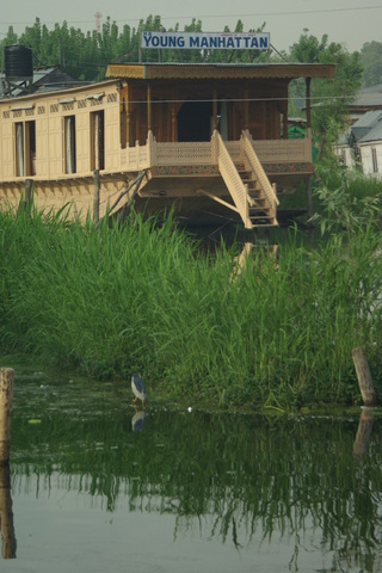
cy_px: 286
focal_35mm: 135
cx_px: 191
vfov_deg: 15.2
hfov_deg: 10.2
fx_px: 2149
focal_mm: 90
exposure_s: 1/90
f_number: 5.6
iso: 200
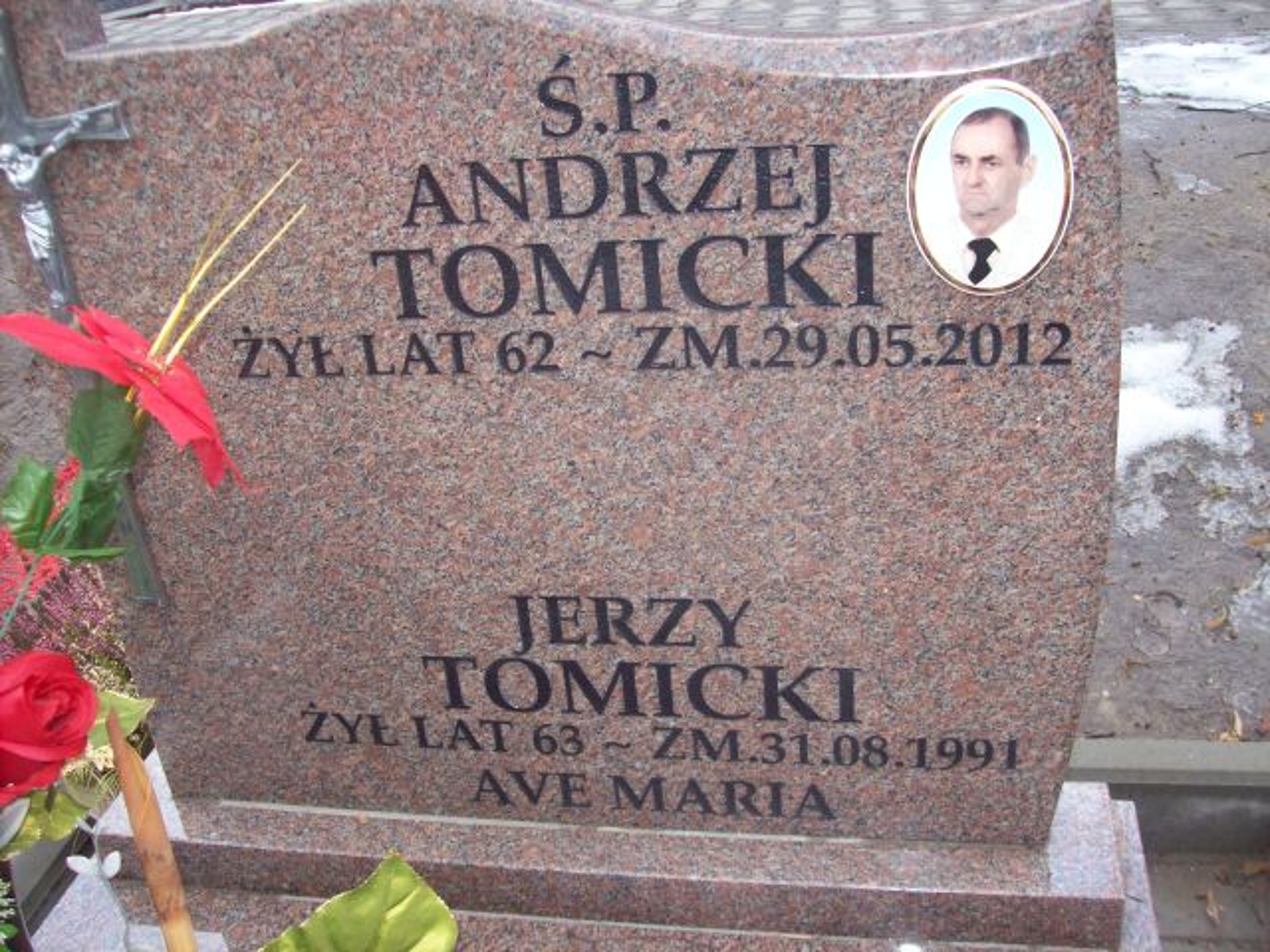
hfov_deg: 51.4
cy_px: 476
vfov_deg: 39.7
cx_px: 635
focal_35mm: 36
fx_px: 1321
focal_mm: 6
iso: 80
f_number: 2.7
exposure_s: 1/64
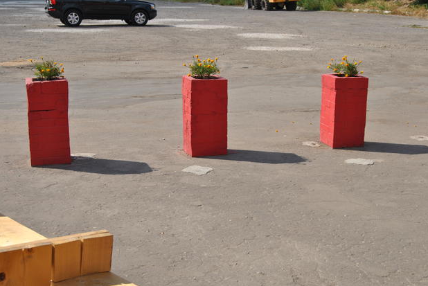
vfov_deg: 23.0
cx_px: 220
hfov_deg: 33.9
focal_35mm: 59
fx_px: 702
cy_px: 148
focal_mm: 38
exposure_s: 1/250
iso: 100
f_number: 8
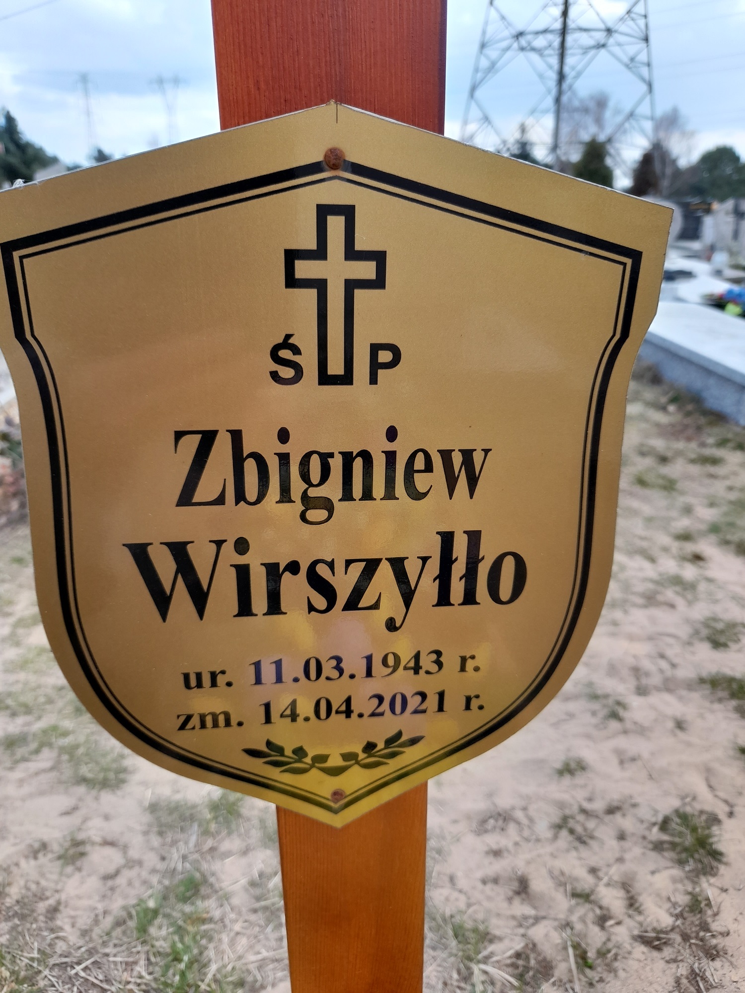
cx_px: 372
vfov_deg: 69.4
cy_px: 496
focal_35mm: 25
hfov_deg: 54.9
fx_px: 717
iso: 20
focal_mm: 4.6
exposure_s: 1/169
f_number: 2
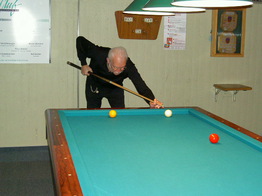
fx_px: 416
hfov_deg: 34.9
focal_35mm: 55
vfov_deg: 26.6
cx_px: 131
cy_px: 98
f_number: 3.3
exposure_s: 1/68.5
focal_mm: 11.3
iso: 100
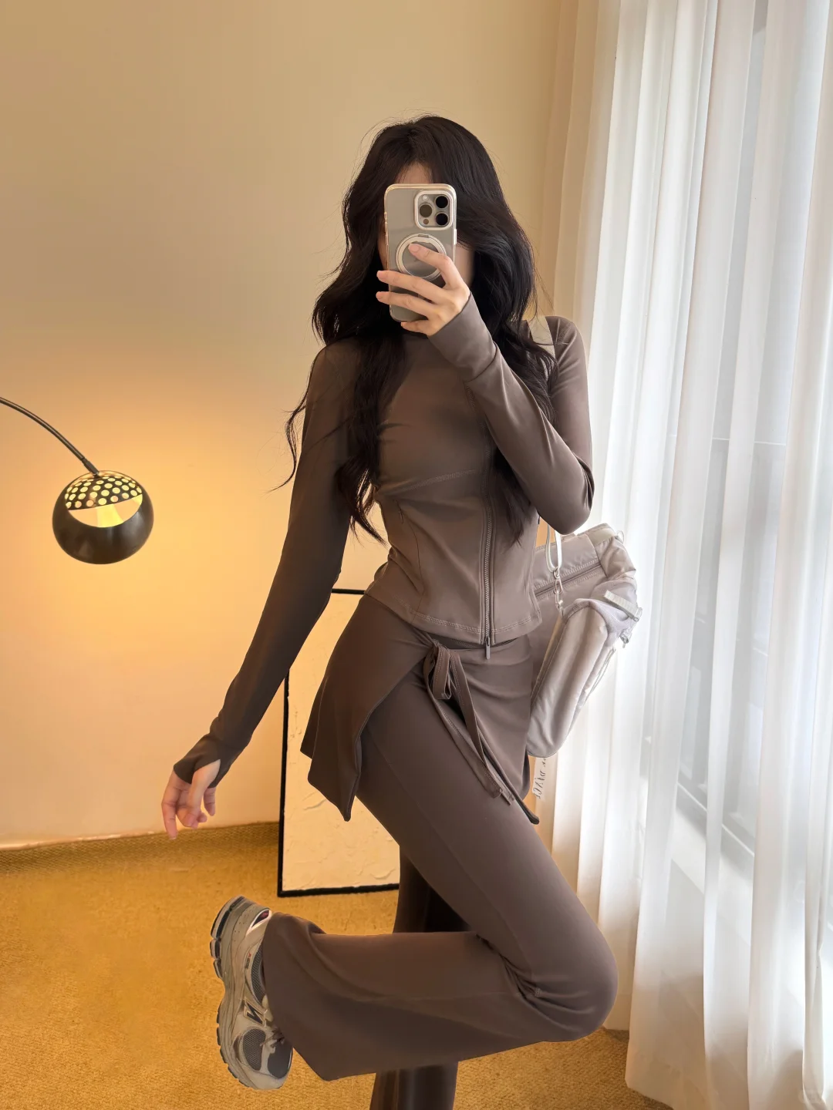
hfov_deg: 56.8
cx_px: 416
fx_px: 770
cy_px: 555
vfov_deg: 71.6
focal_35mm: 24
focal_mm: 6.76
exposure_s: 1/121
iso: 160
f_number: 1.78
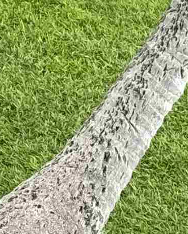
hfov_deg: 4.8
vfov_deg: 5.9
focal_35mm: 312
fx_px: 2169
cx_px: -251
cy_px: -341
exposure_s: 1/1818
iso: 64
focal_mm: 6.76
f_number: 1.78
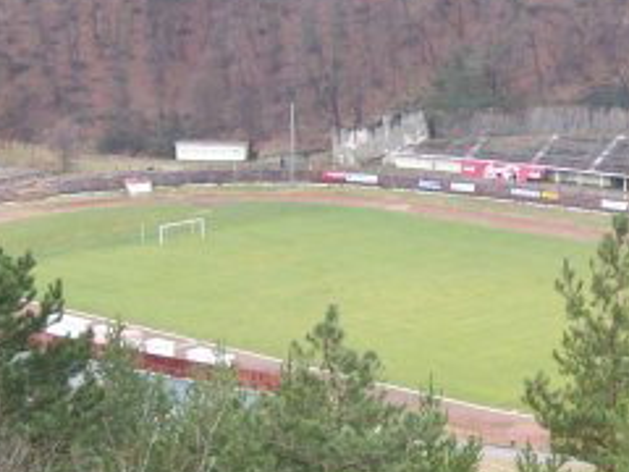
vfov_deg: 16.3
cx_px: 563
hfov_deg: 21.3
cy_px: 89
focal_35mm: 90
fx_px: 1635
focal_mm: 6
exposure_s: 1/113
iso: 200
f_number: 2.7
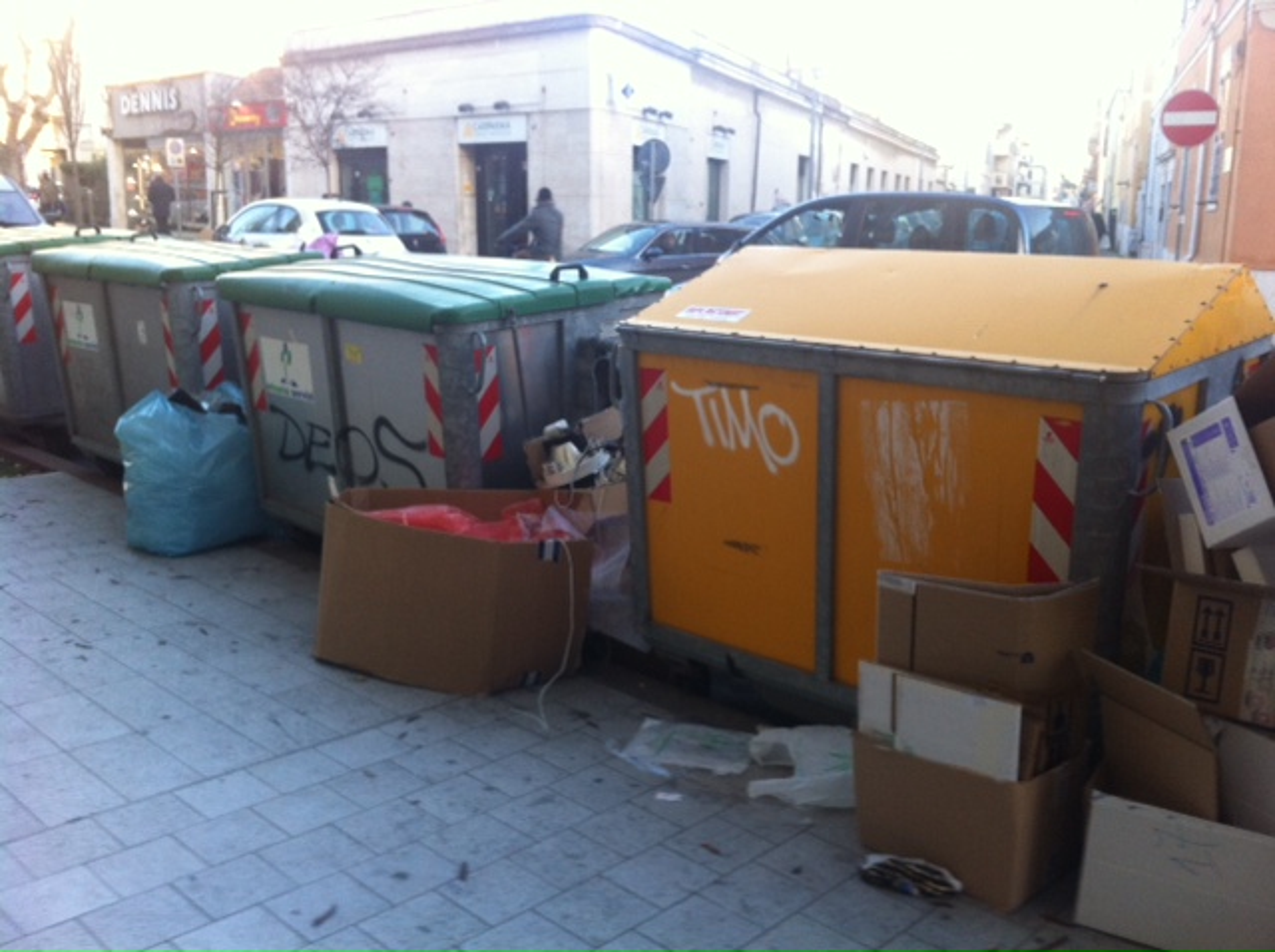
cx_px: 638
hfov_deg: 52.7
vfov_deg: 40.6
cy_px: 476
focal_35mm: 35
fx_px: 1287
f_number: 2.8
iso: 80
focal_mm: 3.85
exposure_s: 1/40
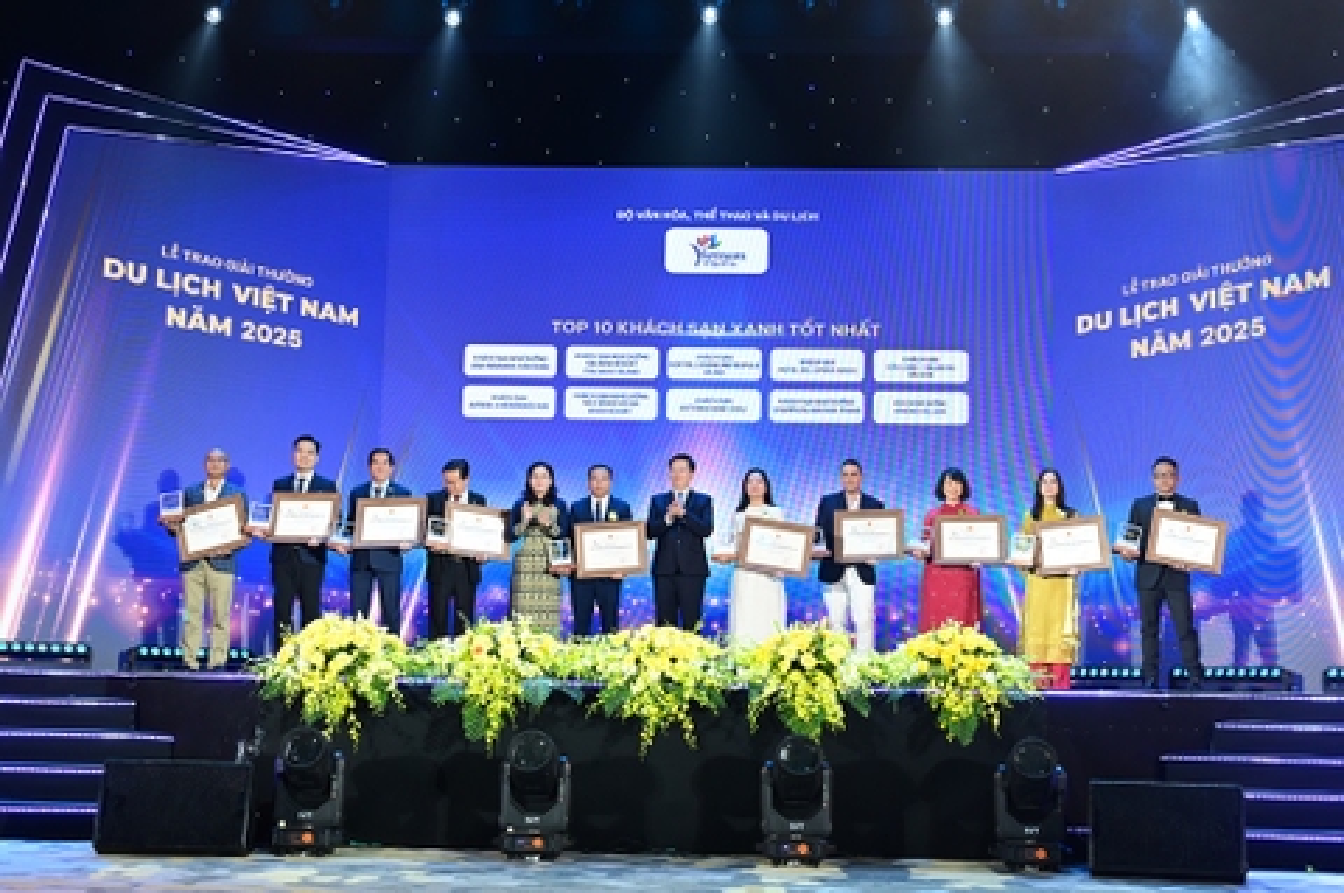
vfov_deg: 30.4
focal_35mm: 44
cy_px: 446
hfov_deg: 44.5
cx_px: 672
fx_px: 1641
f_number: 5
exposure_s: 1/160
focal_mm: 44
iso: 1250
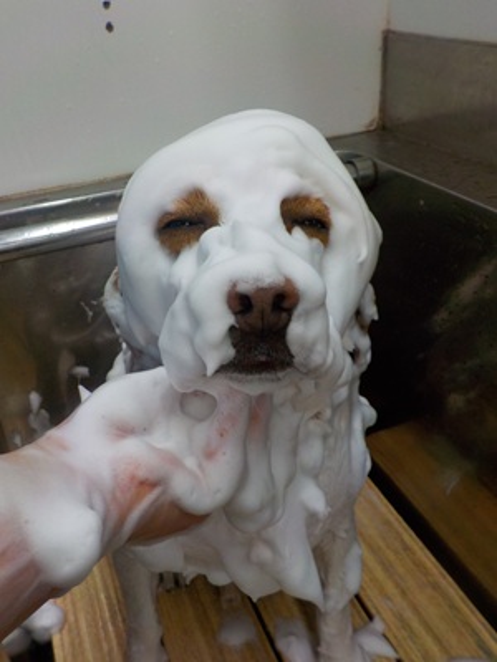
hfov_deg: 46.8
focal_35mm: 30
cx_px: 248
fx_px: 574
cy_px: 331
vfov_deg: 60.0
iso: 160
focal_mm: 4.1
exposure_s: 1/30
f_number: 3.3
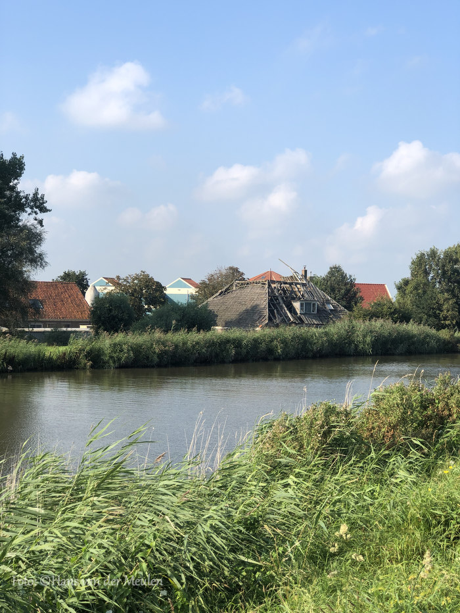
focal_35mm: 57
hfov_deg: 25.7
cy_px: 306
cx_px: 230
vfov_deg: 33.8
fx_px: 1009
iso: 20
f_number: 2.8
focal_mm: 6.6
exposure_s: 1/592
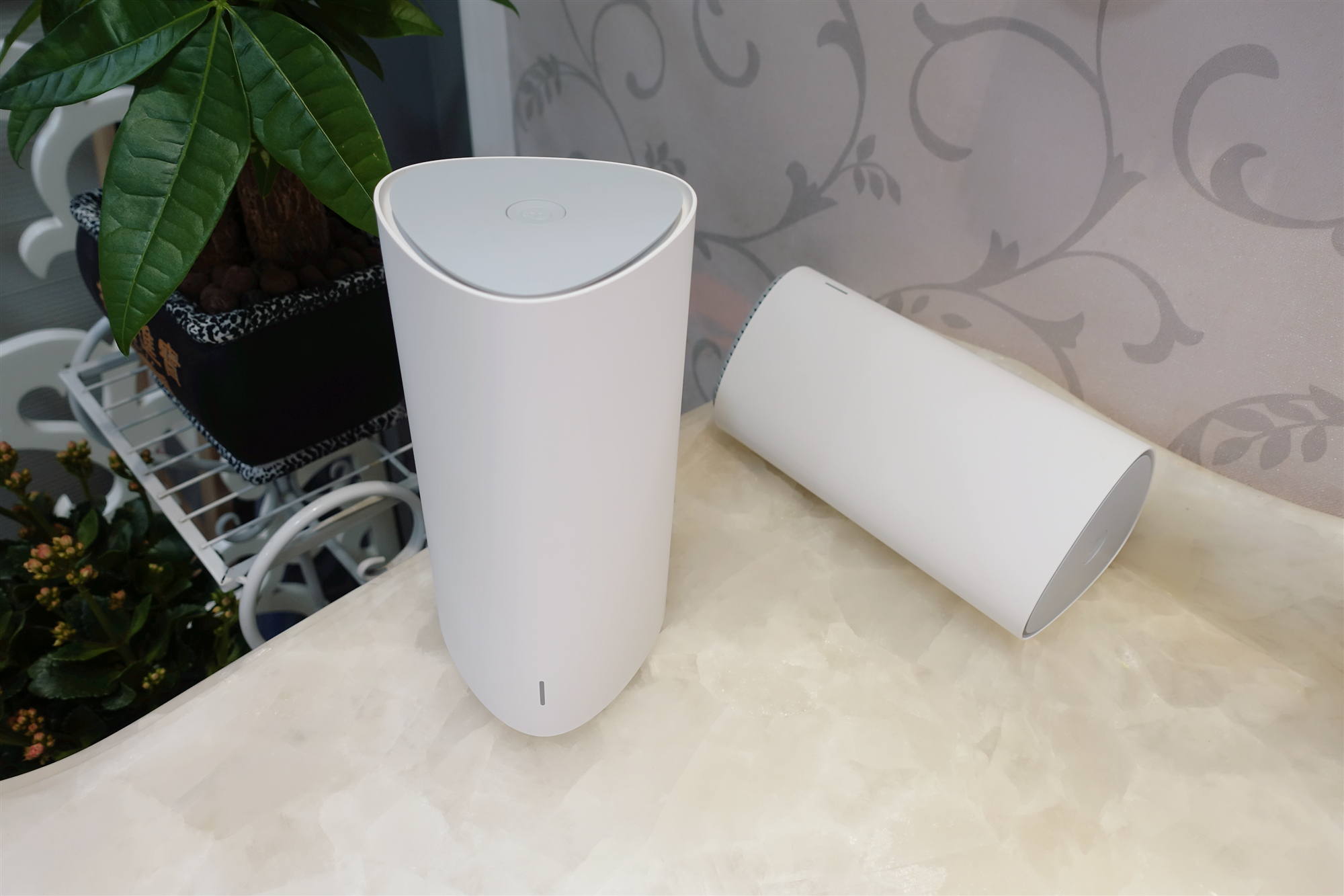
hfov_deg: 73.7
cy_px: 448
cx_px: 672
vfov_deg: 53.1
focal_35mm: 24
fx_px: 896
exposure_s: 1/30
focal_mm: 8.8
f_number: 2.8
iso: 125
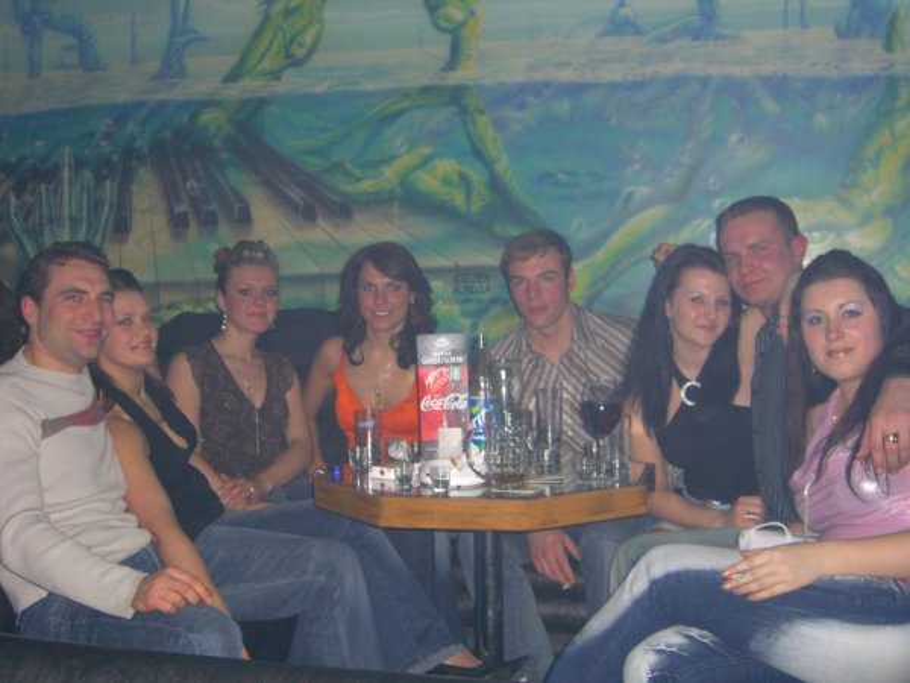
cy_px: 342
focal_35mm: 46
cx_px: 455
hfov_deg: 41.2
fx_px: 1209
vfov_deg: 31.5
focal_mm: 9.5
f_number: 3.1
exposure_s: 1/60
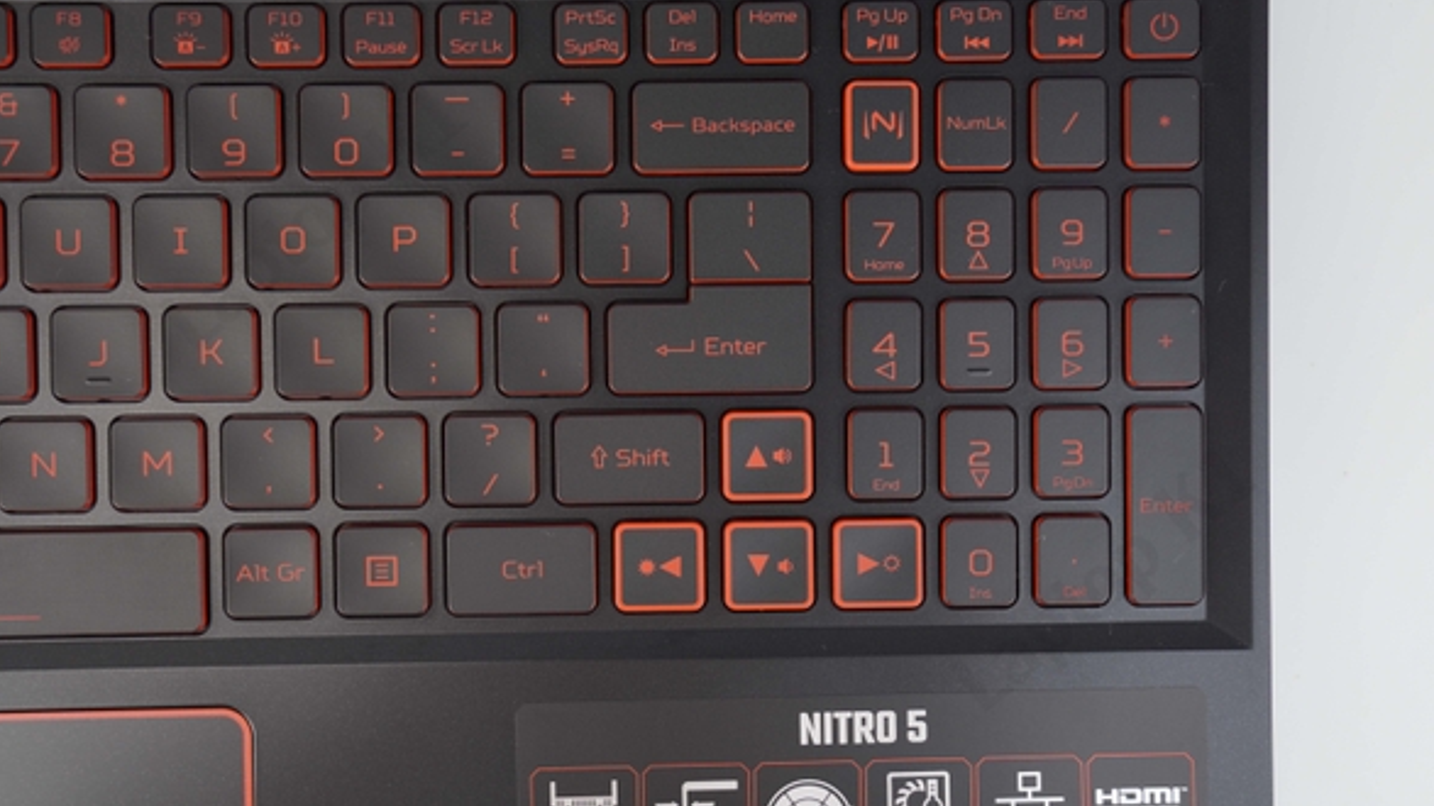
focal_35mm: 45
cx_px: 711
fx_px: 1711
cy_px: 420
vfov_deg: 26.5
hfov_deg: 45.5
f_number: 2.8
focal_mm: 28
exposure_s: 1/100
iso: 100
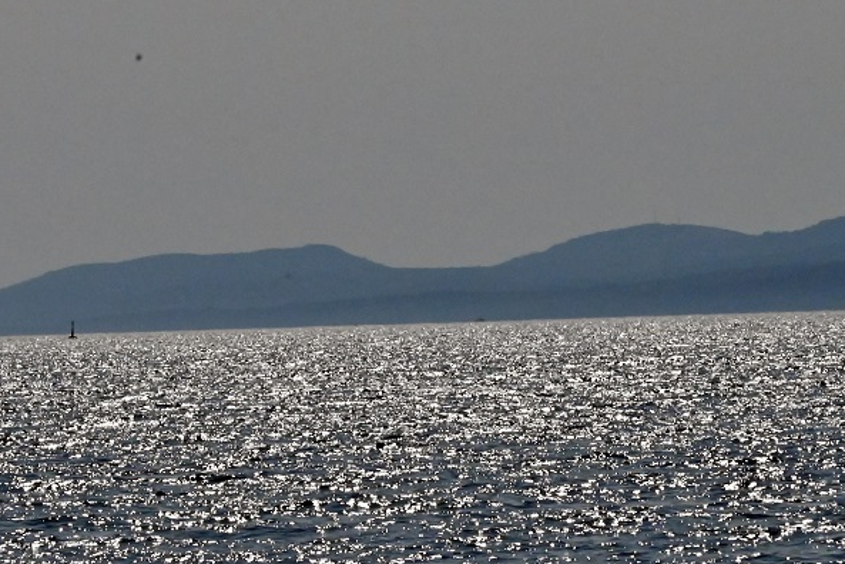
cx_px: 460
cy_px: 344
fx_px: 10990
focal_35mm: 468
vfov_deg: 2.9
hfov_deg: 4.4
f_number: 29
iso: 4000
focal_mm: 185
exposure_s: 1/8000
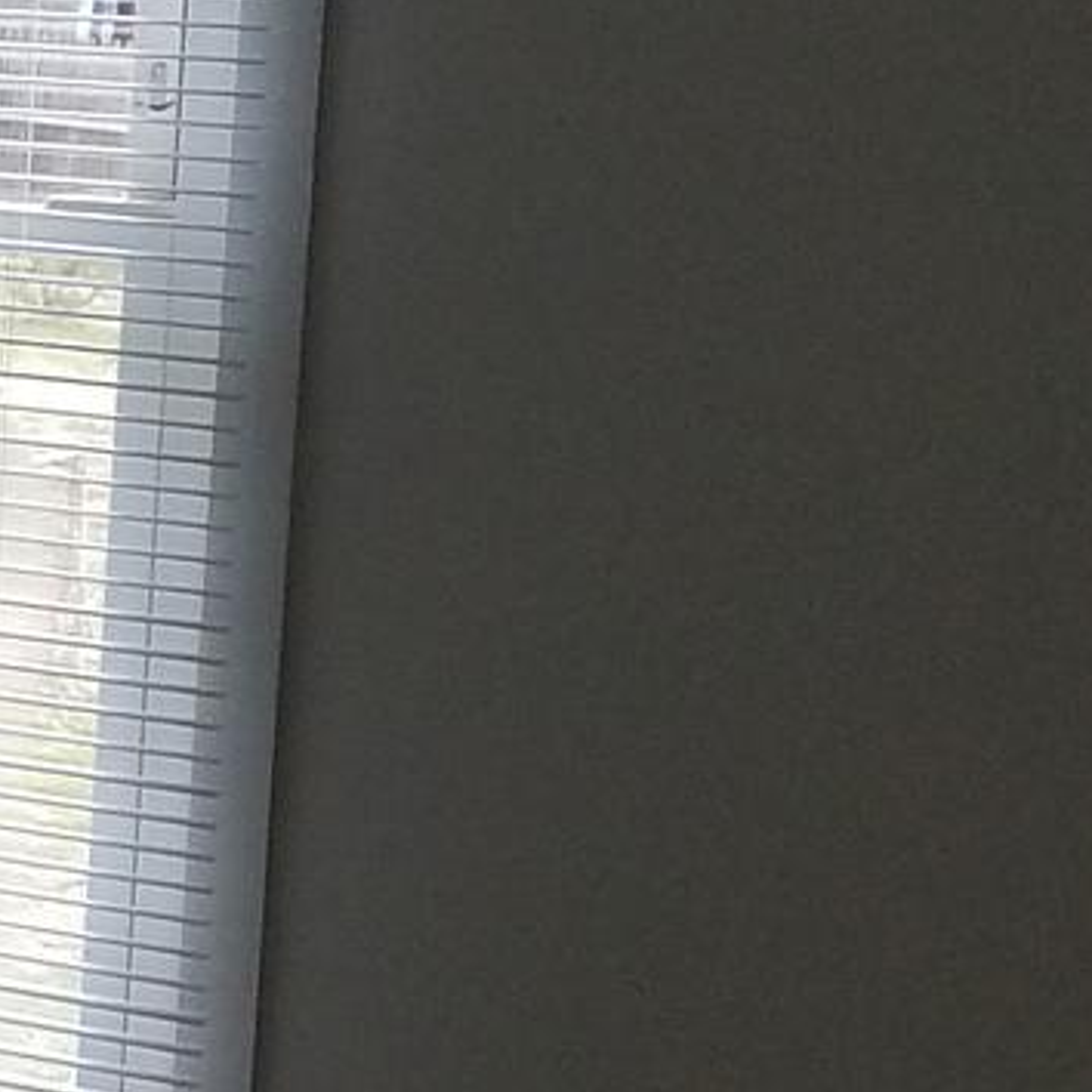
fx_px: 4747
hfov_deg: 10.4
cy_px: 182
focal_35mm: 133
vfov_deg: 13.0
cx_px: -1882
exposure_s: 1/122
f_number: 1.7
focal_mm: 4.2
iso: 40
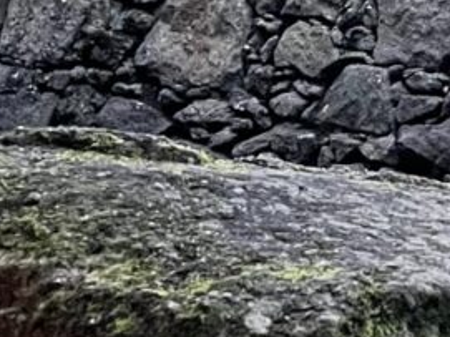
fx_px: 2131
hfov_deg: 11.6
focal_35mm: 164
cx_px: 664
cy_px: 129
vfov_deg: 9.0
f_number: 1.6
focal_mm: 5.1
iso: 320
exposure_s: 1/50
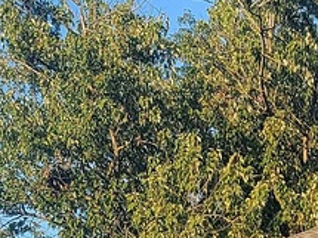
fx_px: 1478
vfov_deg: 7.9
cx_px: 423
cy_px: 732
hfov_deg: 11.9
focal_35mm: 161
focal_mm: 6.7
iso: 16
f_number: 1.8
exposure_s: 1/217
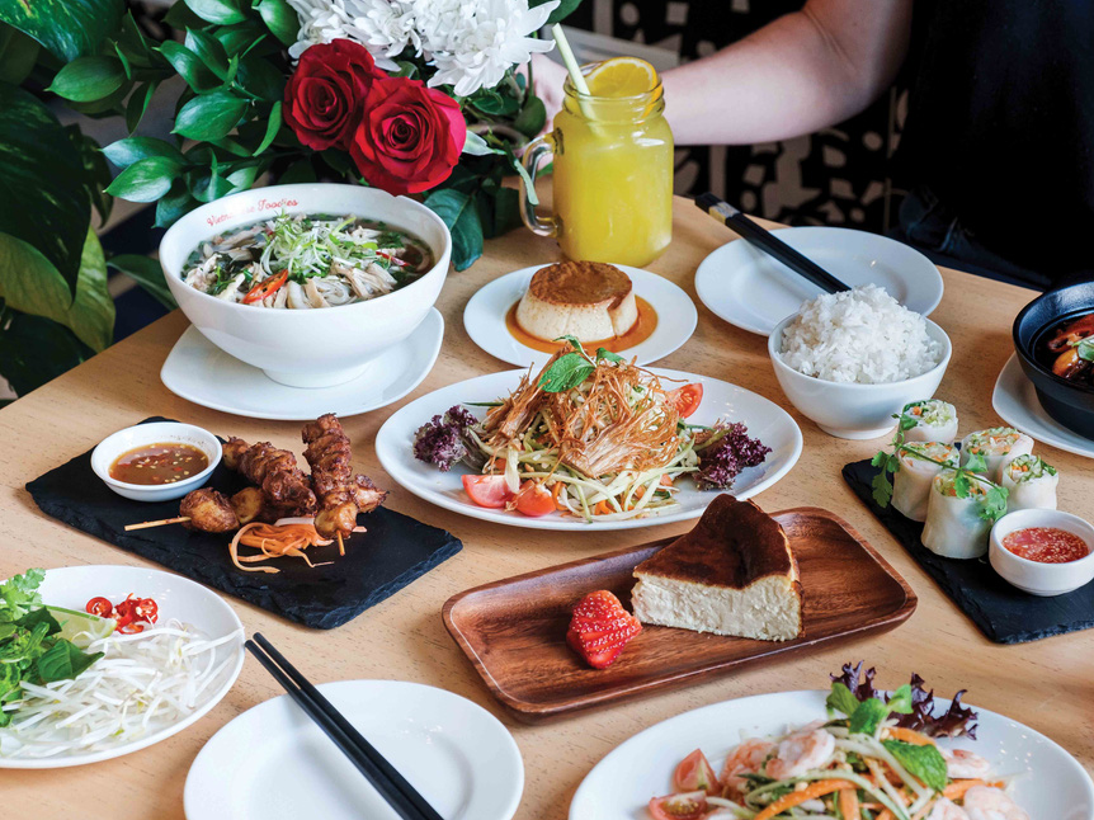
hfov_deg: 23.8
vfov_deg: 18.0
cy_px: 413
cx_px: 612
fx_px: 2591
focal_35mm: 82
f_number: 5.6
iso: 1000
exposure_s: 1/40
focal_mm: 50
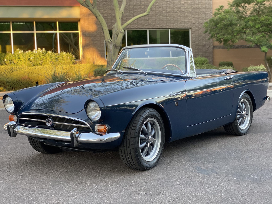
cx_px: 136
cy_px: 102
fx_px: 409
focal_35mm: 52
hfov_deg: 36.8
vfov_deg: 28.0
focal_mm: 6
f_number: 2
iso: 125
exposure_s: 1/122
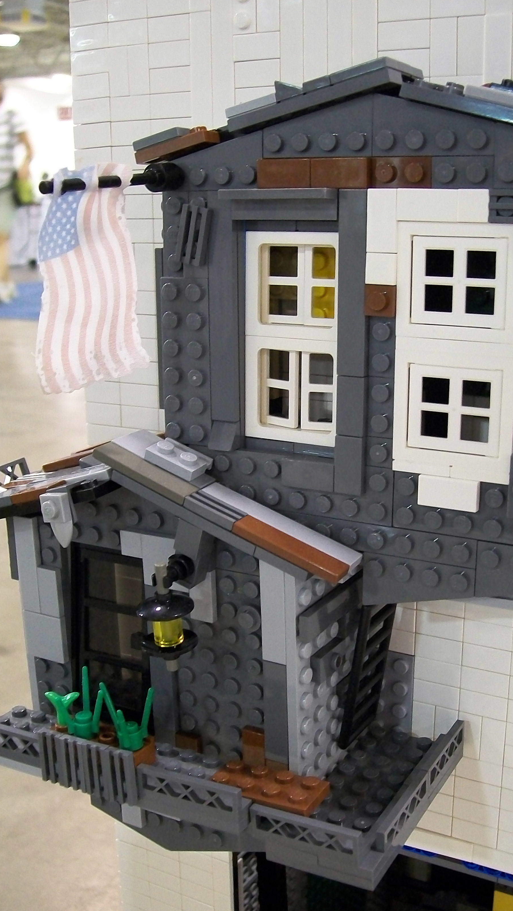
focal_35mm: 40
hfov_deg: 29.6
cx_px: 319
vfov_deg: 50.5
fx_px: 967
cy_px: 461
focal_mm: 6
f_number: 2.7
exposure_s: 1/8
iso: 208
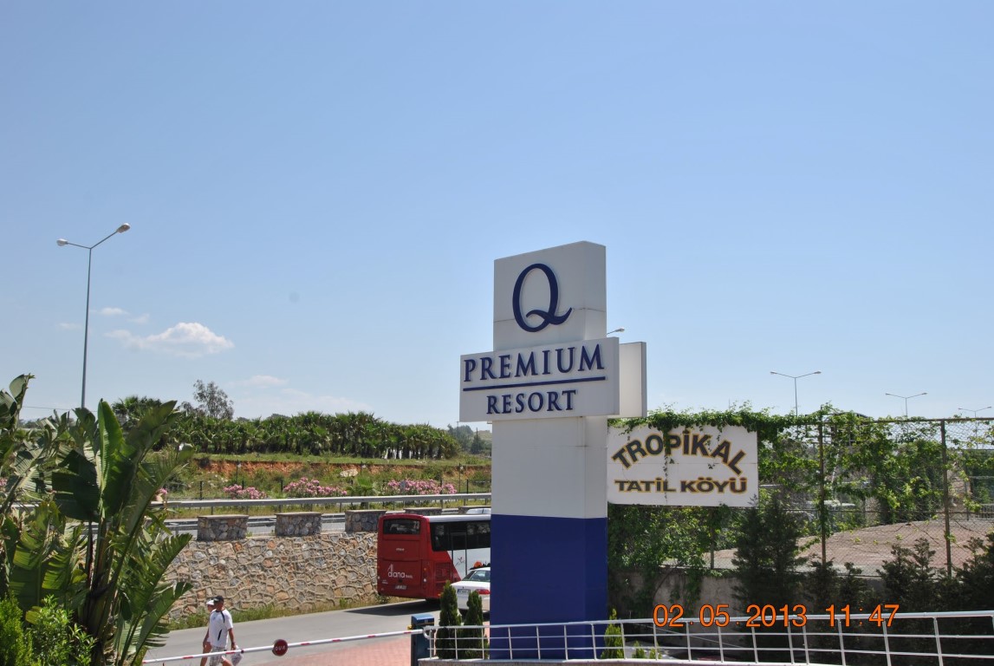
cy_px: 333
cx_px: 497
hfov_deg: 53.1
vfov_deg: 37.0
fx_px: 995
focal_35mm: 36
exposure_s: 1/250
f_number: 8
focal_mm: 24
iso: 100
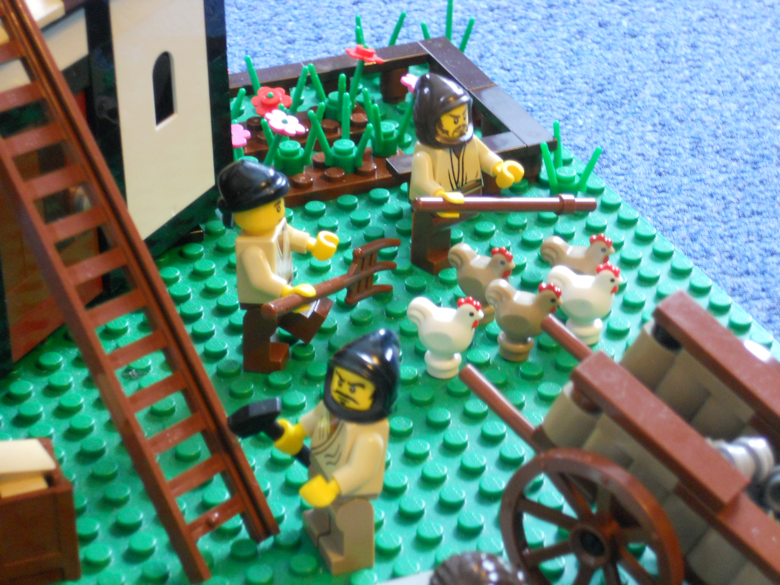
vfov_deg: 16.1
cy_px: 292
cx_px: 390
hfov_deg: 21.3
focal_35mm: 92
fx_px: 2073
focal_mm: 16.5
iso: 400
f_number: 5.4
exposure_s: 1/2.5
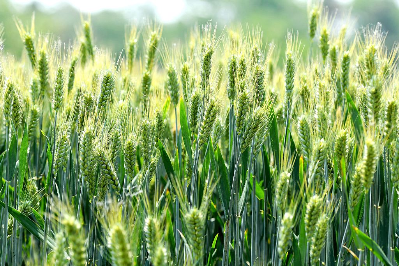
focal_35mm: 153
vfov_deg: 9.0
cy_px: 133
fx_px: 1696
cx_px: 200
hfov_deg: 13.4
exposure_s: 1/800
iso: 200
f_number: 5
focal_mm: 102
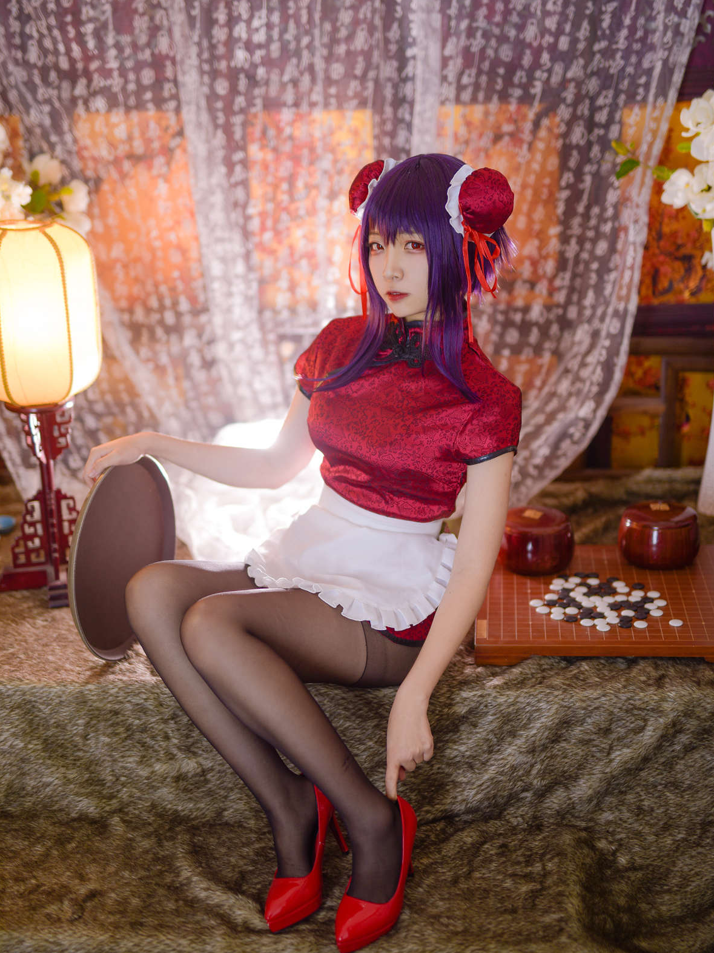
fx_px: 1513
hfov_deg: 26.6
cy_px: 489
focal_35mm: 55
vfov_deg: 34.9
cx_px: 353
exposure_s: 1/250
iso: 100
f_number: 1.4
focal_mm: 50
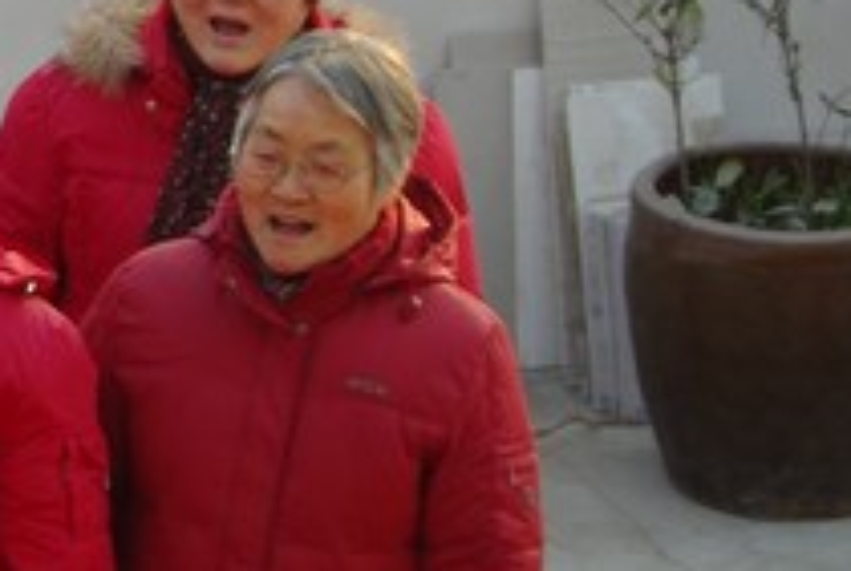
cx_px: -904
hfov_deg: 5.6
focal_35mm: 357
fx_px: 8457
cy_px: 290
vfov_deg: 3.9
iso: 100
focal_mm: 50
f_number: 4
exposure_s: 1/90
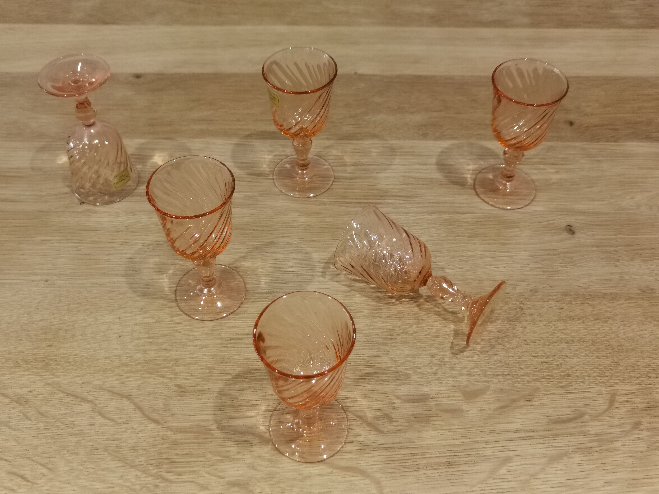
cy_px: 247
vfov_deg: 37.7
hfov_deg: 49.0
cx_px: 330
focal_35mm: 38
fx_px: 723
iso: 200
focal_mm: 6.71
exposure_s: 1/100
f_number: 1.9
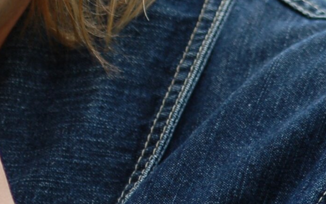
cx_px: -117
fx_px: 3501
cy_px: -84
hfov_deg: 5.3
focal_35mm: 394
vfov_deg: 3.3
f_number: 4
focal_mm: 82
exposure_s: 1/1000
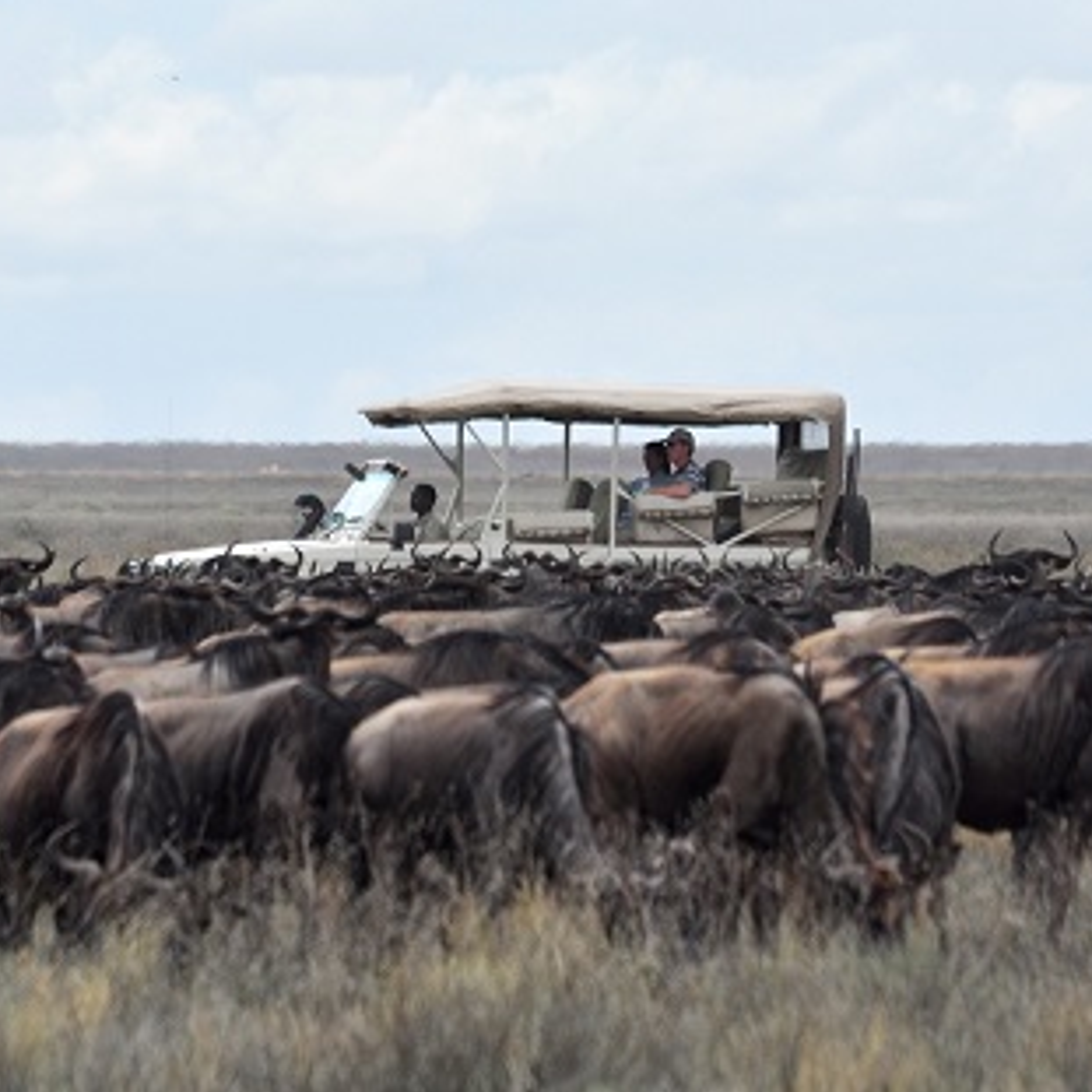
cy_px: 509
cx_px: 393
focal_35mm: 738
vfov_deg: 2.4
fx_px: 26339
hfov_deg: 2.4
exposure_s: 1/500
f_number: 11
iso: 200
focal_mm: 300
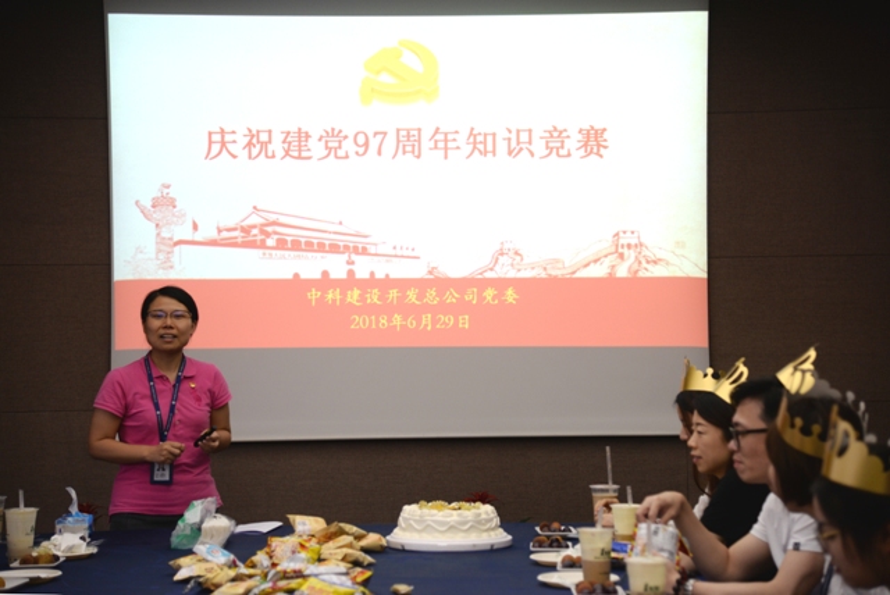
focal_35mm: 82
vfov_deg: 16.7
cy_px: 298
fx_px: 2029
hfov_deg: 24.7
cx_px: 445
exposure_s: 1/200
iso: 500
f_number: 4
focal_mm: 82
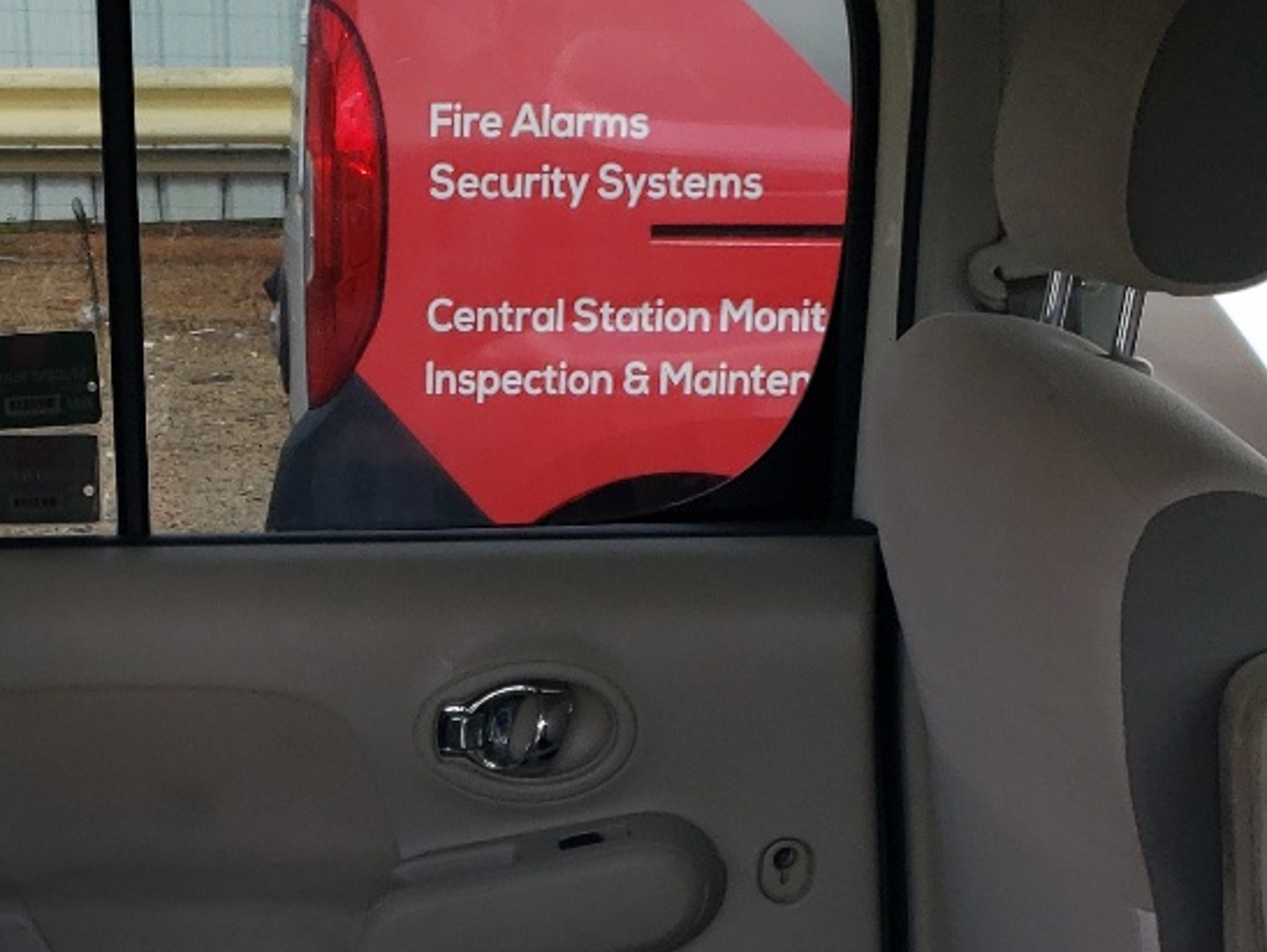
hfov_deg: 25.1
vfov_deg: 18.0
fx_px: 2784
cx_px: 225
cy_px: 1276
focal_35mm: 76
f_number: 1.5
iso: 50
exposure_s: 1/1250
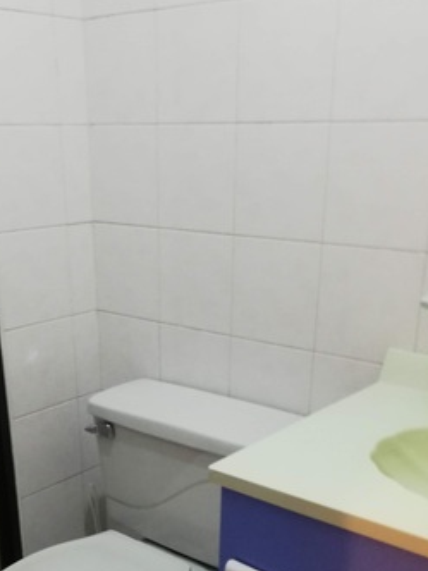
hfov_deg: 30.8
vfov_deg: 38.8
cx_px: 168
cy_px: 463
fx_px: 775
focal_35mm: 47
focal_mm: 3.81
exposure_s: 1/24
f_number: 2.2
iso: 500
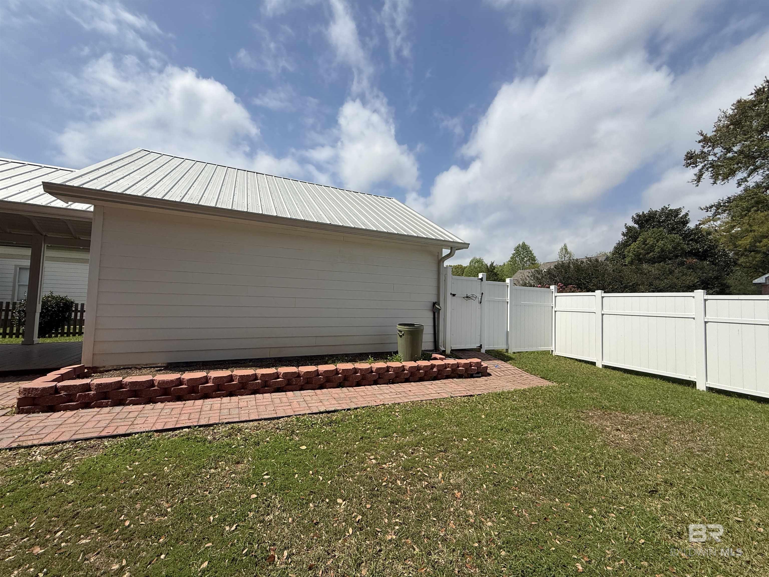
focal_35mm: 14
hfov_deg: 102.1
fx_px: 311
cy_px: 288
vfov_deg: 85.7
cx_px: 384
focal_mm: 2.22
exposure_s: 1/3289
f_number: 2.2
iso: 50
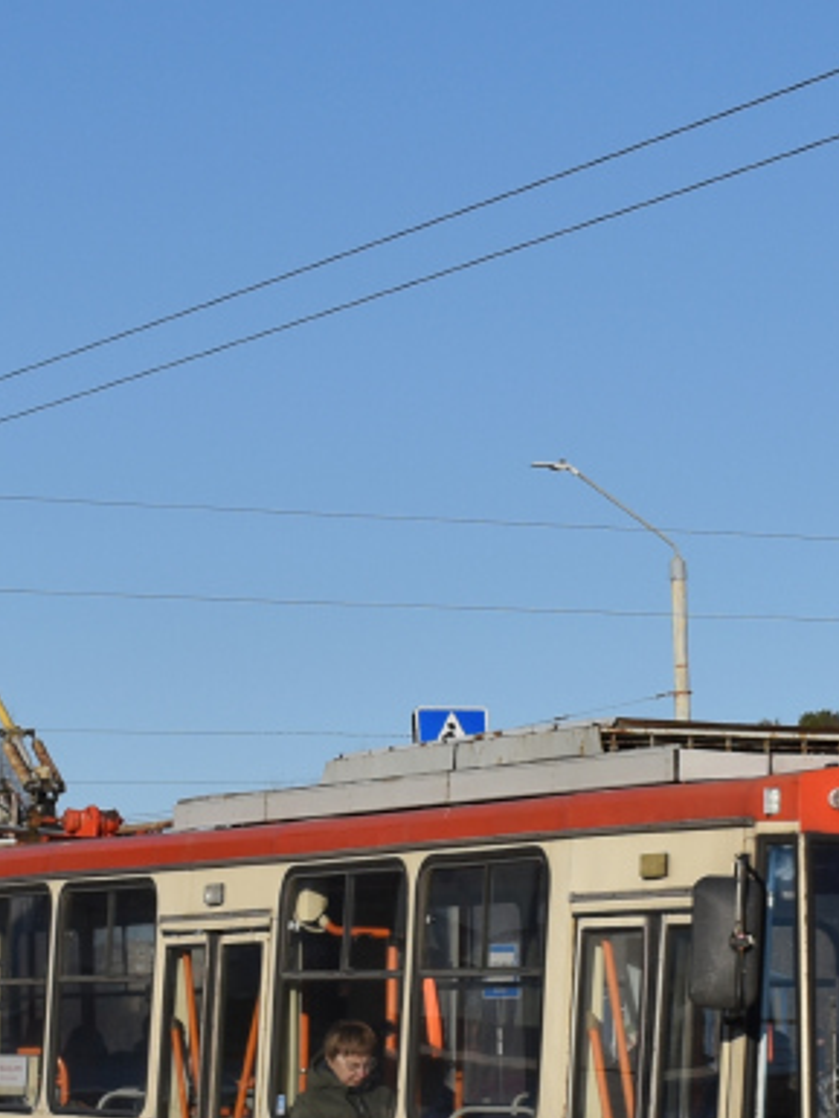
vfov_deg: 13.5
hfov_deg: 10.1
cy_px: 861
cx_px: 630
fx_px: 4716
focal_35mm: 146
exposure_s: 1/500
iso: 100
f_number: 8
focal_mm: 30
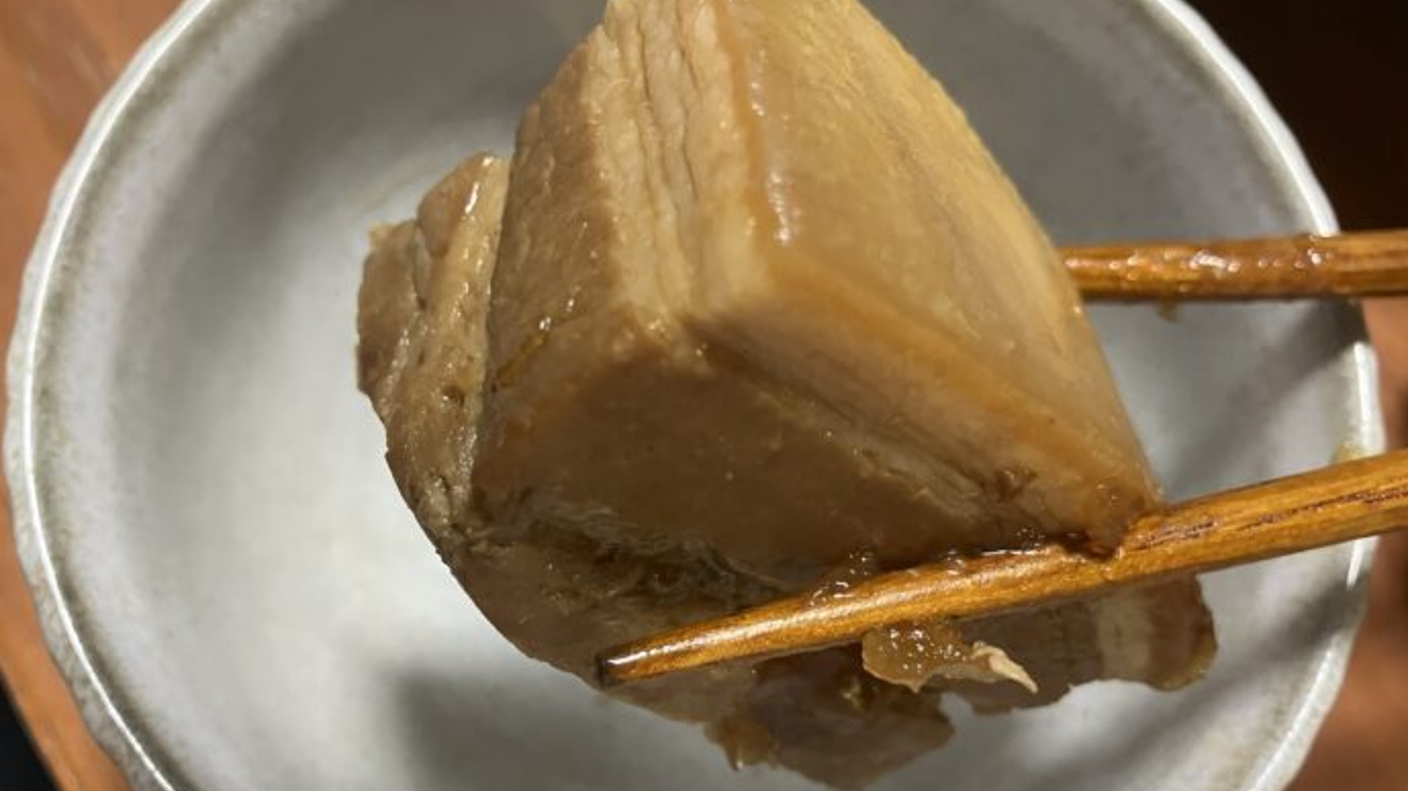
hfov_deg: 62.6
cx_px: 699
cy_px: 457
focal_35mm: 31
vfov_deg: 37.7
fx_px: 1157
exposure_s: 1/60
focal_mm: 3.99
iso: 250
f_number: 1.8
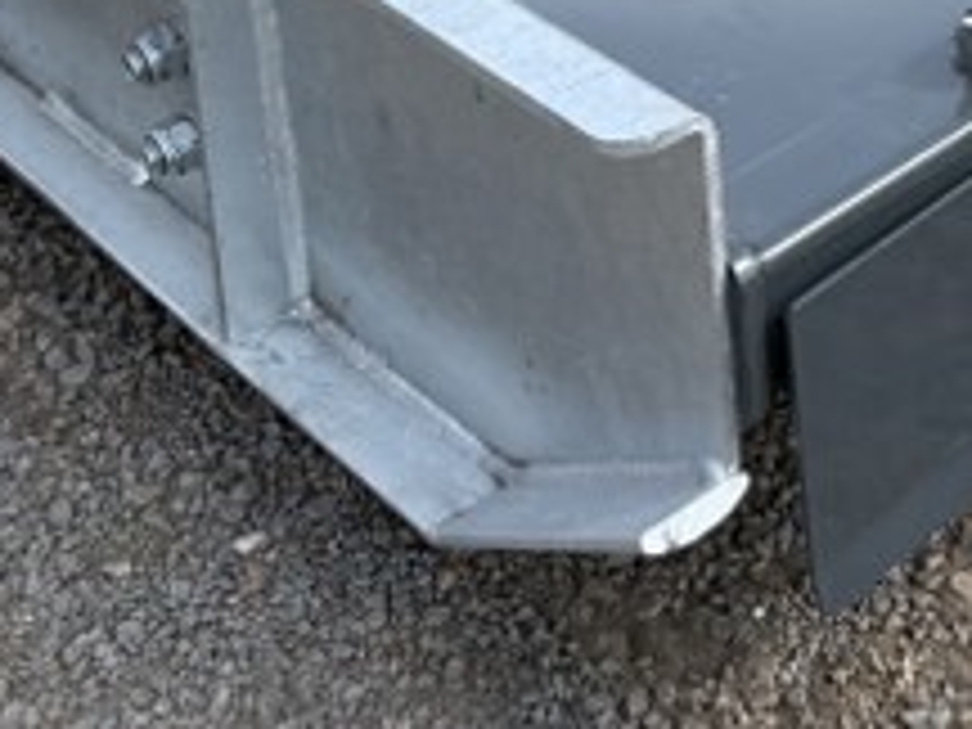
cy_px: -513
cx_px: 1053
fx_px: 2499
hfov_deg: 21.0
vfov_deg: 14.8
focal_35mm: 89
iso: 80
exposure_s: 1/2000
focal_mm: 6.76
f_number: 1.78
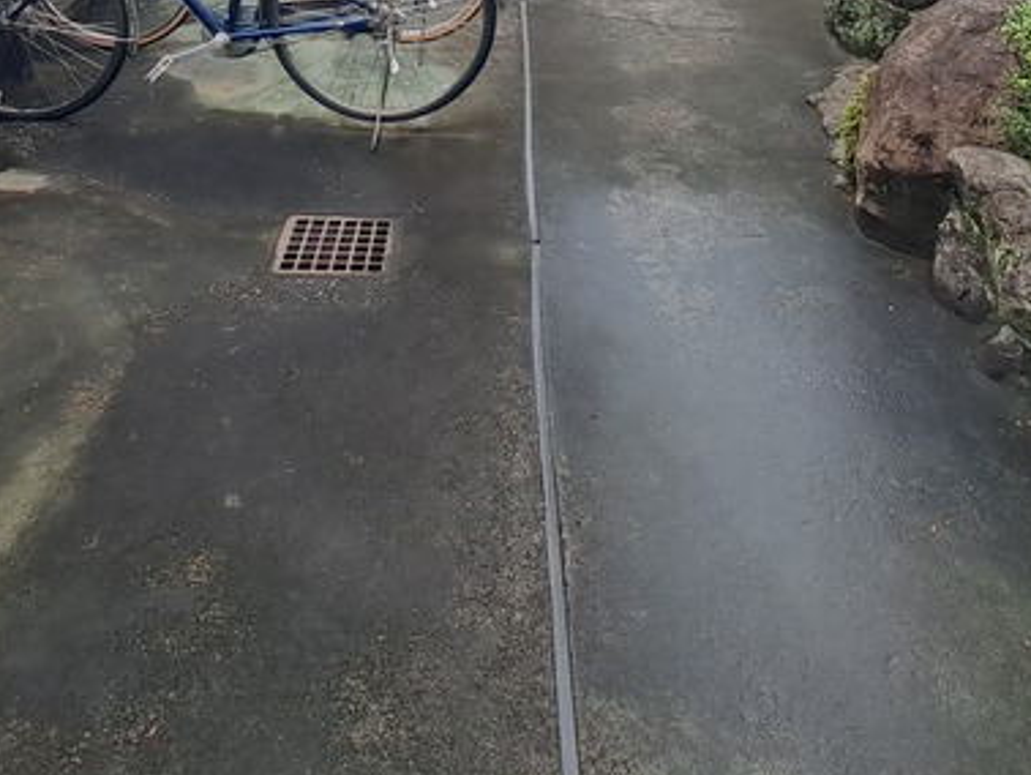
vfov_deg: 37.2
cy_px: -46
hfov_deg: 55.3
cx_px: 496
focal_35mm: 33
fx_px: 983
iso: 50
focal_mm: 1.74
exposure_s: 1/428
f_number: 2.2
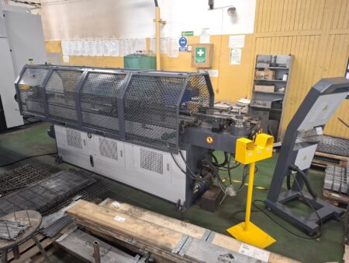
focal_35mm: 23
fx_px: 232
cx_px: 174
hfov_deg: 73.9
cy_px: 132
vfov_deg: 58.9
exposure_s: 1/50
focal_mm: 5.54
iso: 200
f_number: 1.8
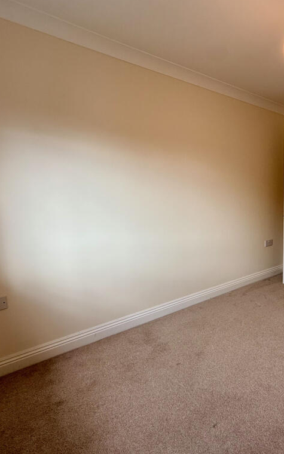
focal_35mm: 20
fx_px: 248
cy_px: 225
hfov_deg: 53.7
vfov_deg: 85.1
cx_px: 245
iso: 80
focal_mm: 2.22
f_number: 2.2
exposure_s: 1/99
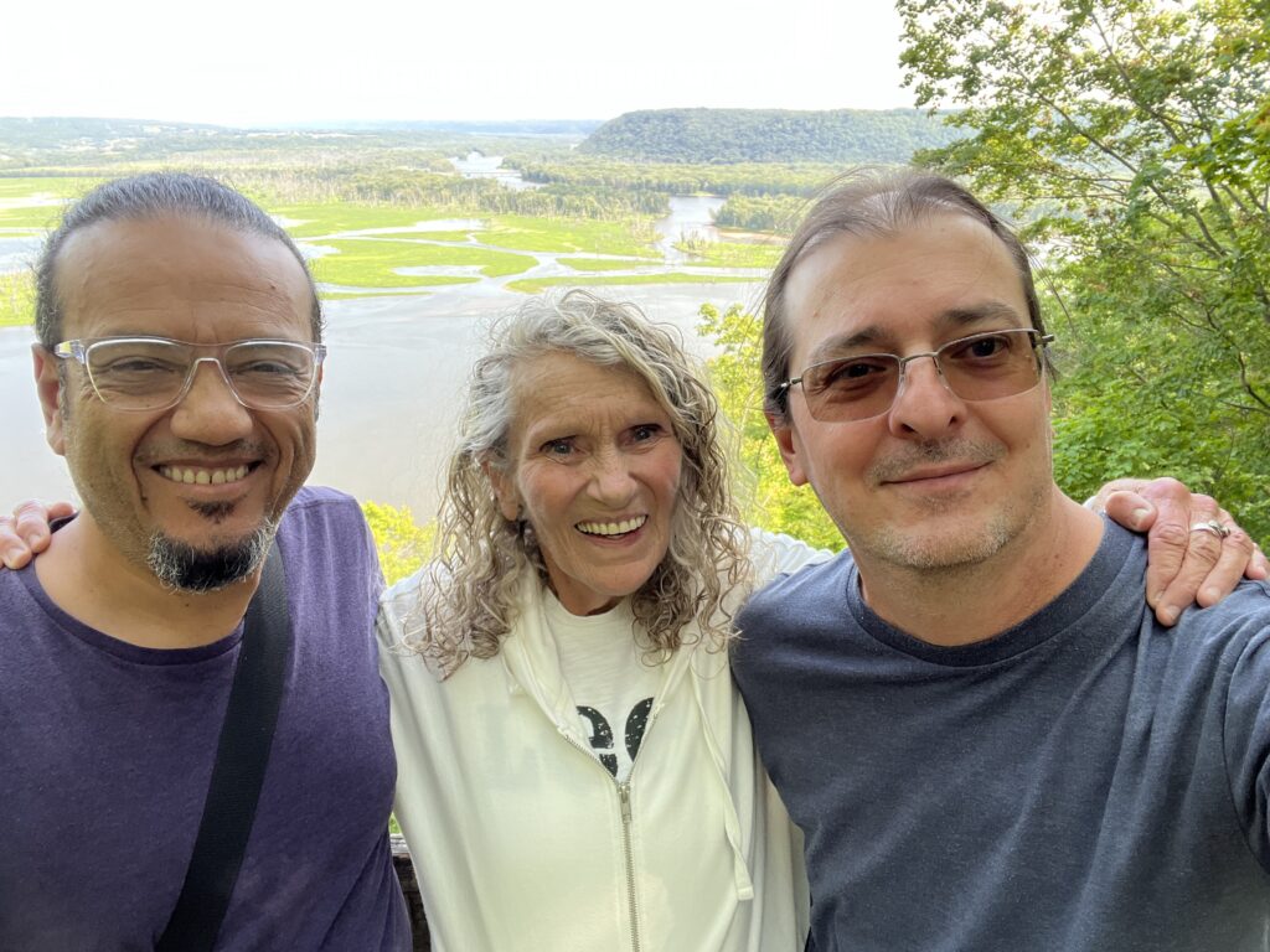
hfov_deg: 73.9
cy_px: 476
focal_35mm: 23
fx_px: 844
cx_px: 635
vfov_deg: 58.9
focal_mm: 2.71
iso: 80
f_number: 2.2
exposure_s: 1/121
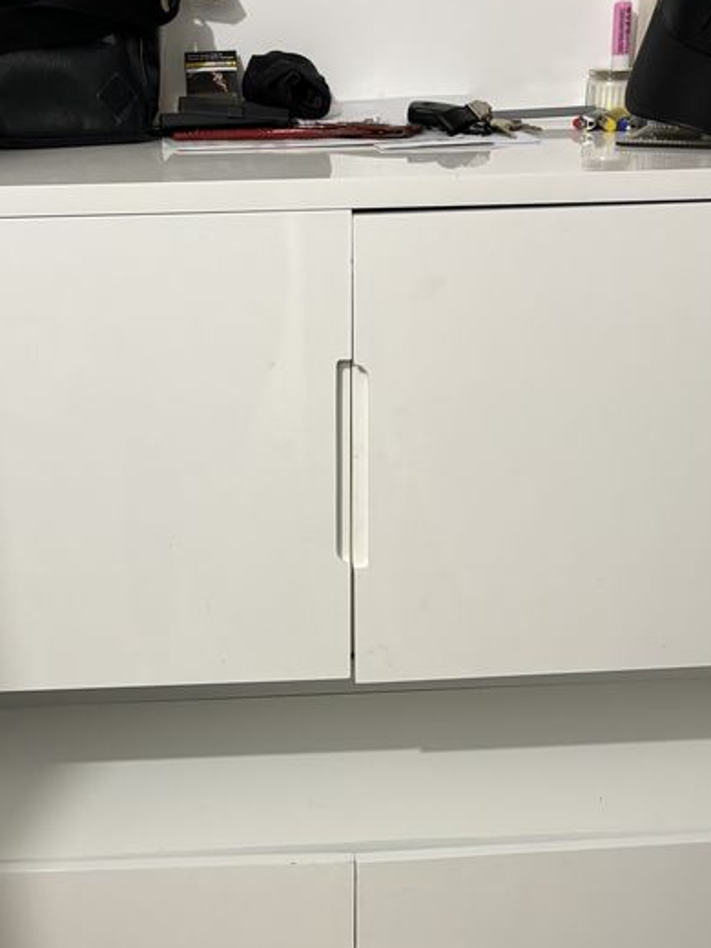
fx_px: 1369
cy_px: 687
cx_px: 299
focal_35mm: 50
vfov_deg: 37.4
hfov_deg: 29.1
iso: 320
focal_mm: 5.96
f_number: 1.6
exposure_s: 1/50
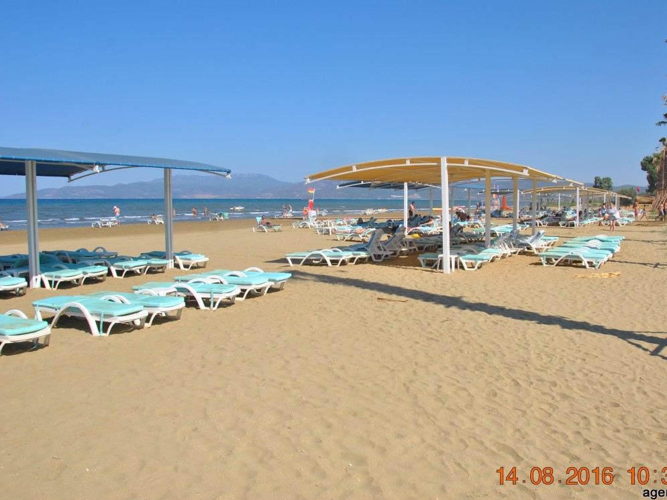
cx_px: 373
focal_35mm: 30
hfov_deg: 59.8
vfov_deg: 46.8
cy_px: 257
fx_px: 578
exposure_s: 1/320
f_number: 9
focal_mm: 18
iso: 100
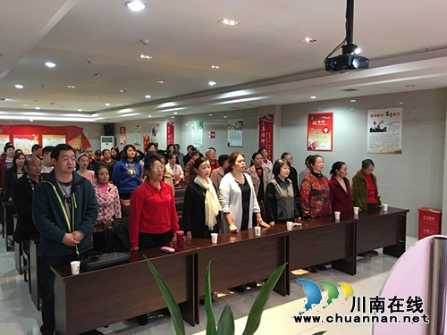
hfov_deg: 61.7
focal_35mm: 29
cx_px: 224
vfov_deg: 48.2
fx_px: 374
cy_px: 168
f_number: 2.2
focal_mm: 4.15
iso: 100
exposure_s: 1/8
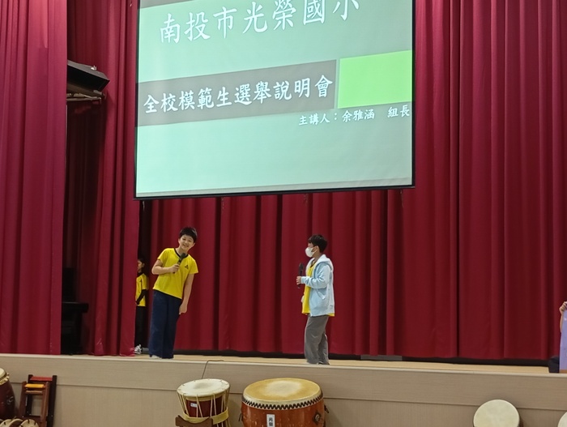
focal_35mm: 65
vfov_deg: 22.6
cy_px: 214
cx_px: 284
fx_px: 1066
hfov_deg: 29.8
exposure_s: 1/30
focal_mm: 4.27
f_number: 1.8
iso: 848
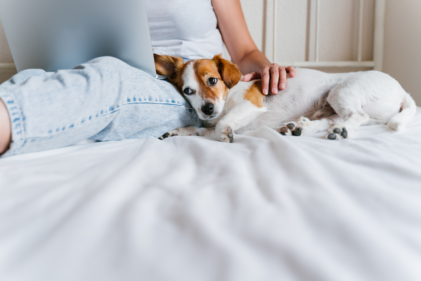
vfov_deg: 31.2
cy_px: 140
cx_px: 210
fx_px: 503
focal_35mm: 43
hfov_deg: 45.4
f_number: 2.8
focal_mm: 43
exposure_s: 1/400
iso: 1000
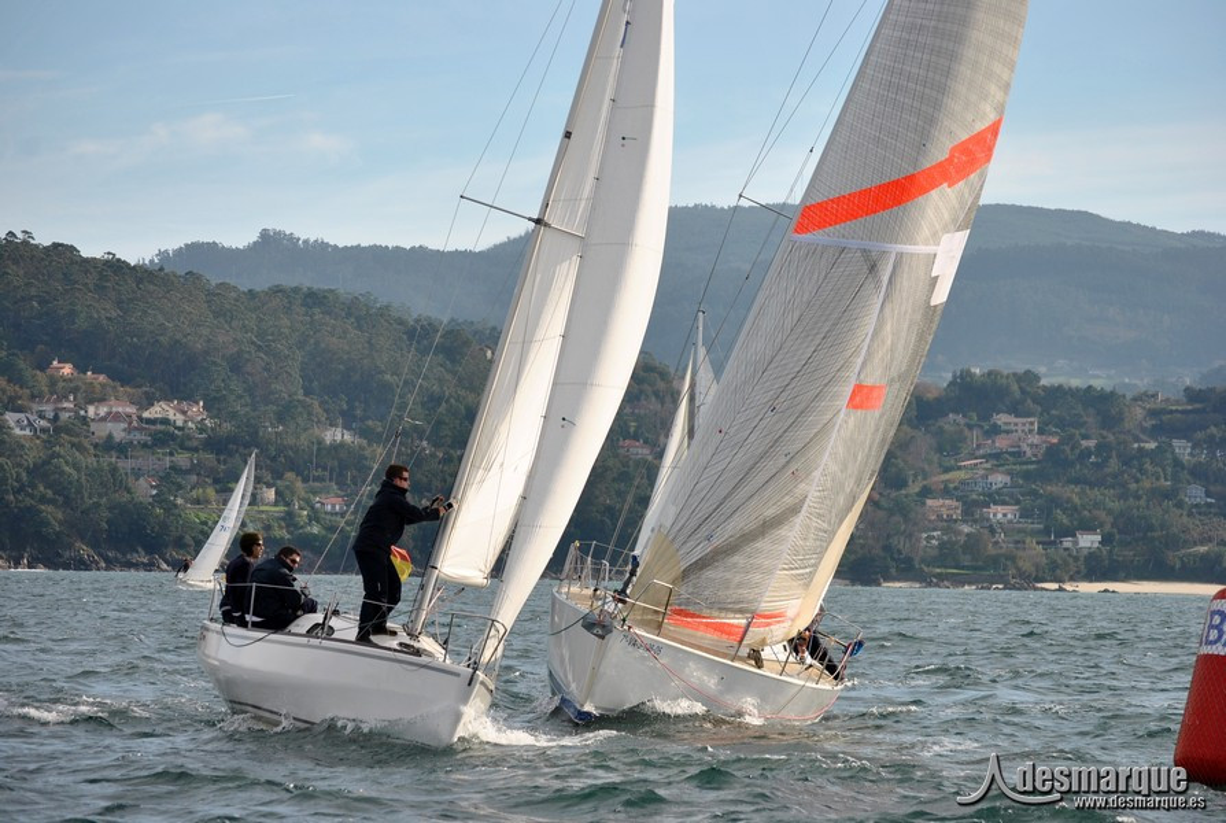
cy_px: 412
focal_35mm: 135
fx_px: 4607
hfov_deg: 15.2
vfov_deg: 10.2
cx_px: 613
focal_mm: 90
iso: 100
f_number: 5.6
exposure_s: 1/500
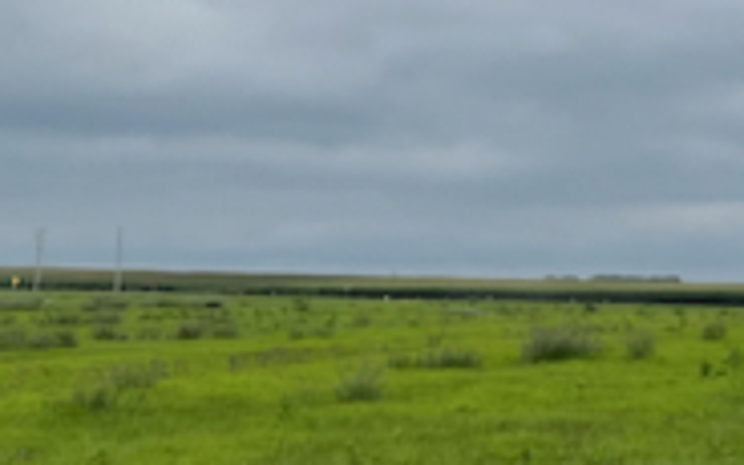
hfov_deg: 17.6
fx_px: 2332
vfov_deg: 10.9
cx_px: 788
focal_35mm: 115
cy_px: -275
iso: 50
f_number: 1.5
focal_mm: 5.7
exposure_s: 1/3356
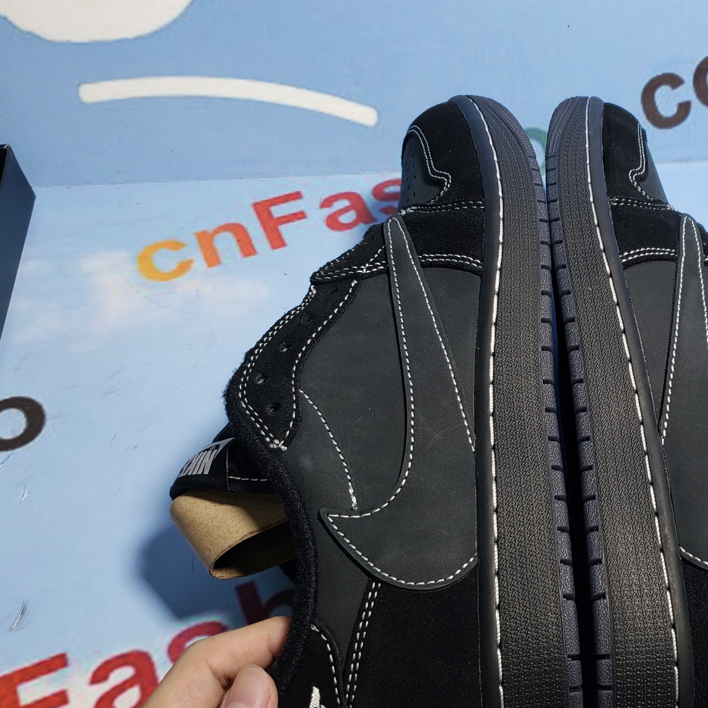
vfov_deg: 41.7
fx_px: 926
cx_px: 589
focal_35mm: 40
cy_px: 427
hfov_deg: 39.8
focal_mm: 4.3
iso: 50
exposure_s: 1/282
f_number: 1.5
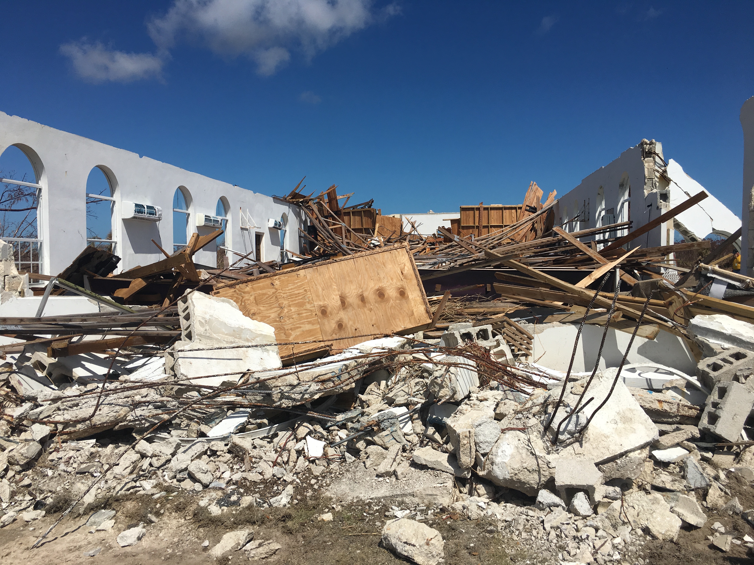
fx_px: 632
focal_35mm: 29
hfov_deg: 61.7
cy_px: 282
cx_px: 377
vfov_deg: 48.2
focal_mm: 4.15
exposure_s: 1/4525
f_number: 2.2
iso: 25
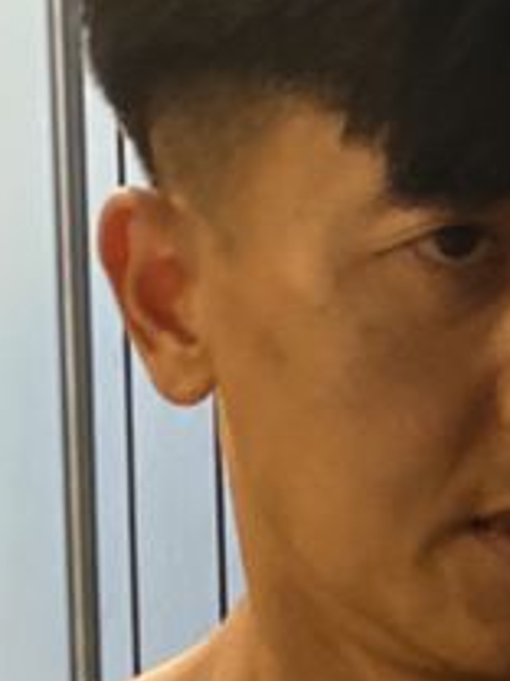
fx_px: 4911
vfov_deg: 7.8
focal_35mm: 250
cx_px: 546
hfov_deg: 5.9
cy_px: 920
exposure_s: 1/33
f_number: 2
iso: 250
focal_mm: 6
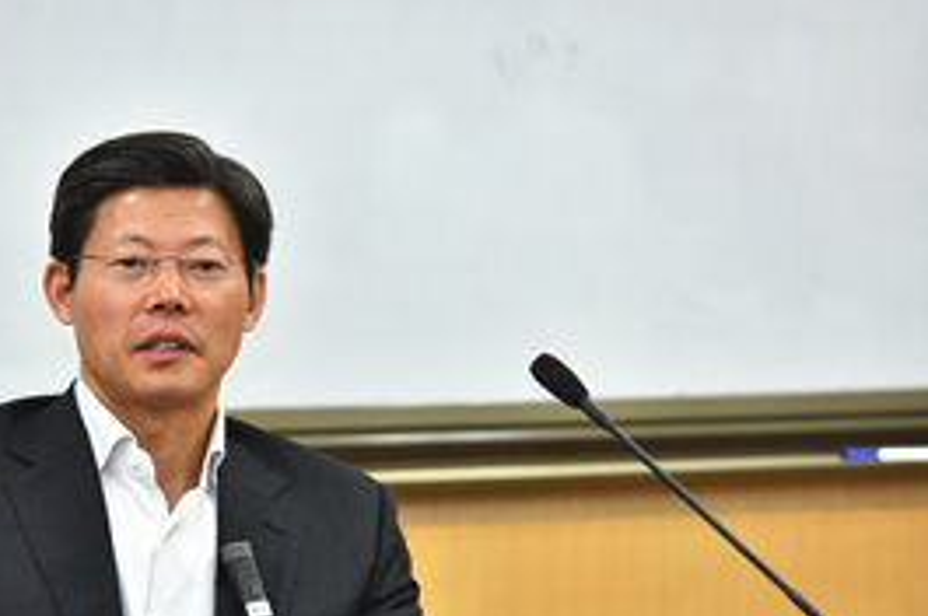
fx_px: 6411
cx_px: 201
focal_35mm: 249
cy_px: 460
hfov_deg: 8.3
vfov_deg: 5.5
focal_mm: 155
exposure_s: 1/125
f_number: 3.2
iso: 1250
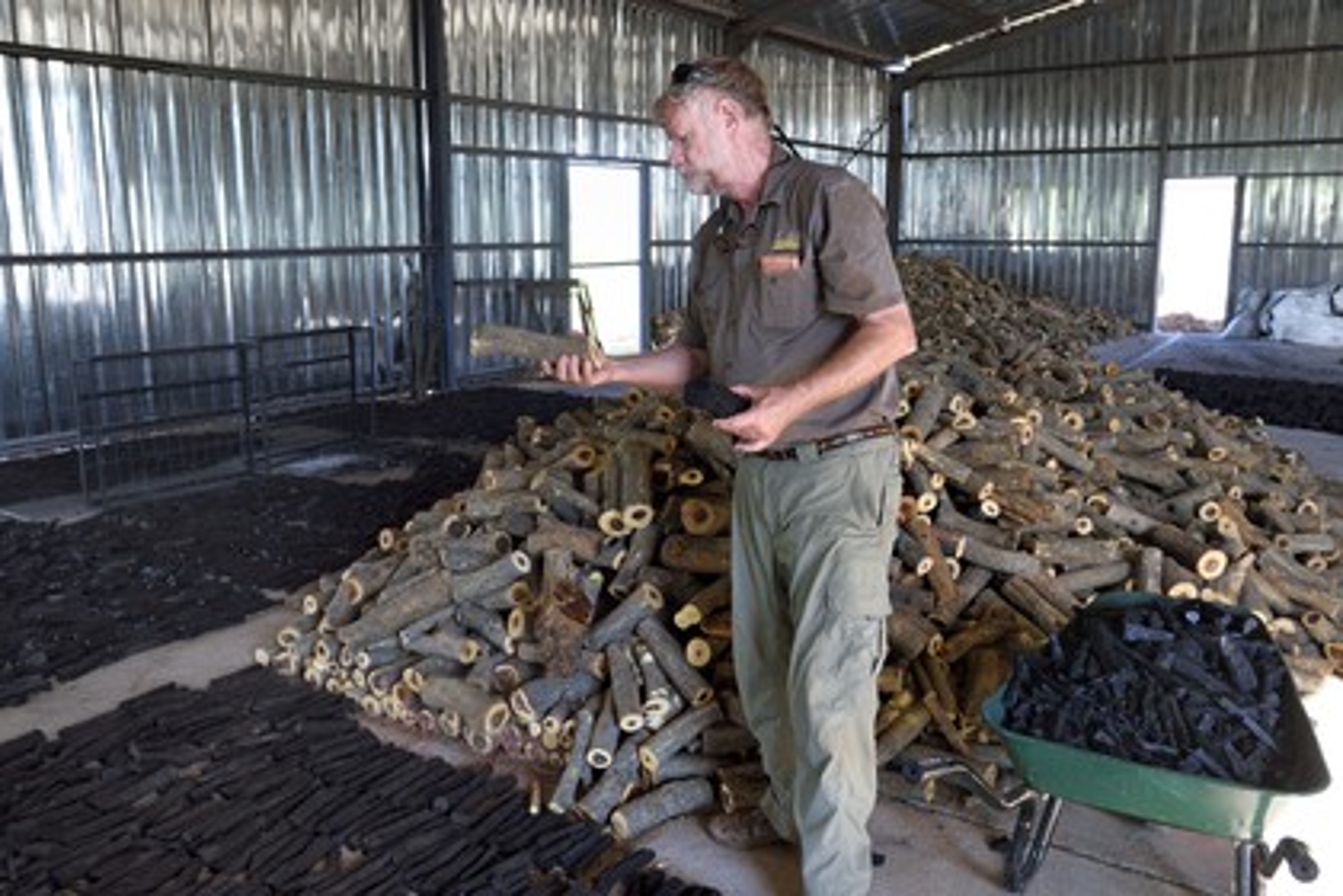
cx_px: 672
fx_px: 1082
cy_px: 448
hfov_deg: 63.7
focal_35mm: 29
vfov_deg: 45.0
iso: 800
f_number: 7.1
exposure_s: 1/100
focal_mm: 29
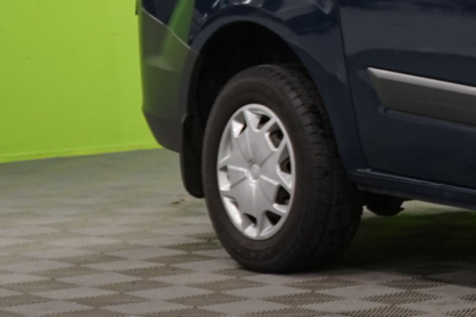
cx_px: 892
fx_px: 2883
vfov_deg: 6.3
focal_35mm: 218
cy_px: -111
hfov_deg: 9.0
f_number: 5.6
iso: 800
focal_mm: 56
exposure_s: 1/50
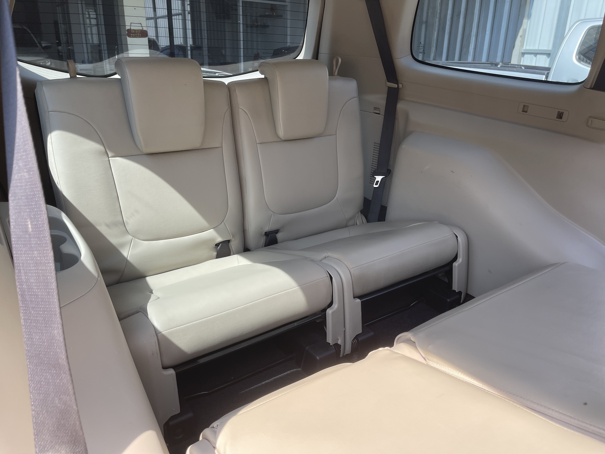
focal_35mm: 25
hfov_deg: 69.4
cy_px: 227
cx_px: 302
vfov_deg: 54.9
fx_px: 437
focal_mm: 5.1
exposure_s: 1/461
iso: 32
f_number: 1.6
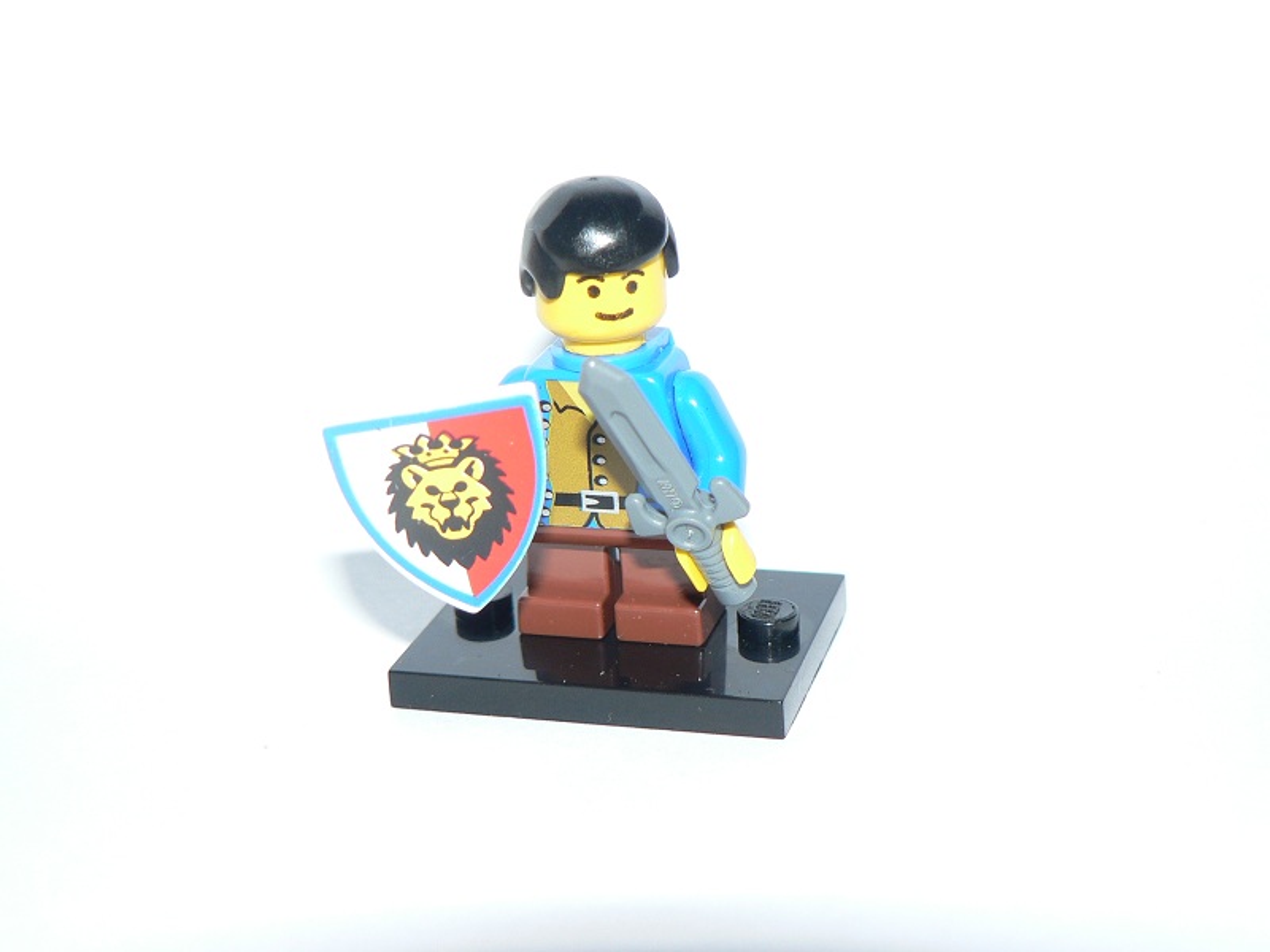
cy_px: 476
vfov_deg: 24.8
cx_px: 635
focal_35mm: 59
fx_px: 2165
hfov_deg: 32.7
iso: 100
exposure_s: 1/60
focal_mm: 9.9
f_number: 3.2
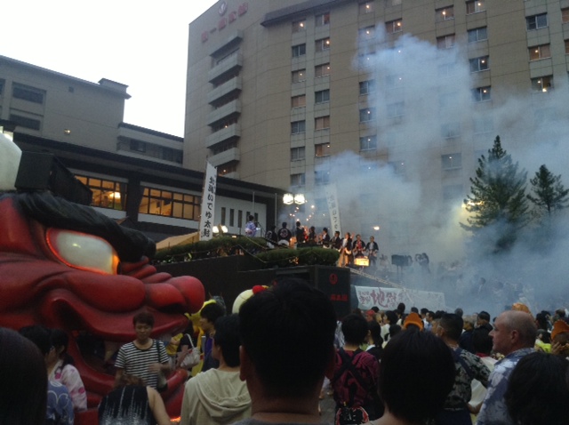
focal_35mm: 33
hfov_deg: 55.4
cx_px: 284
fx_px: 542
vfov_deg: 42.8
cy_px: 212
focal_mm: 3.3
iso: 100
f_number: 2.4
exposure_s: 1/24
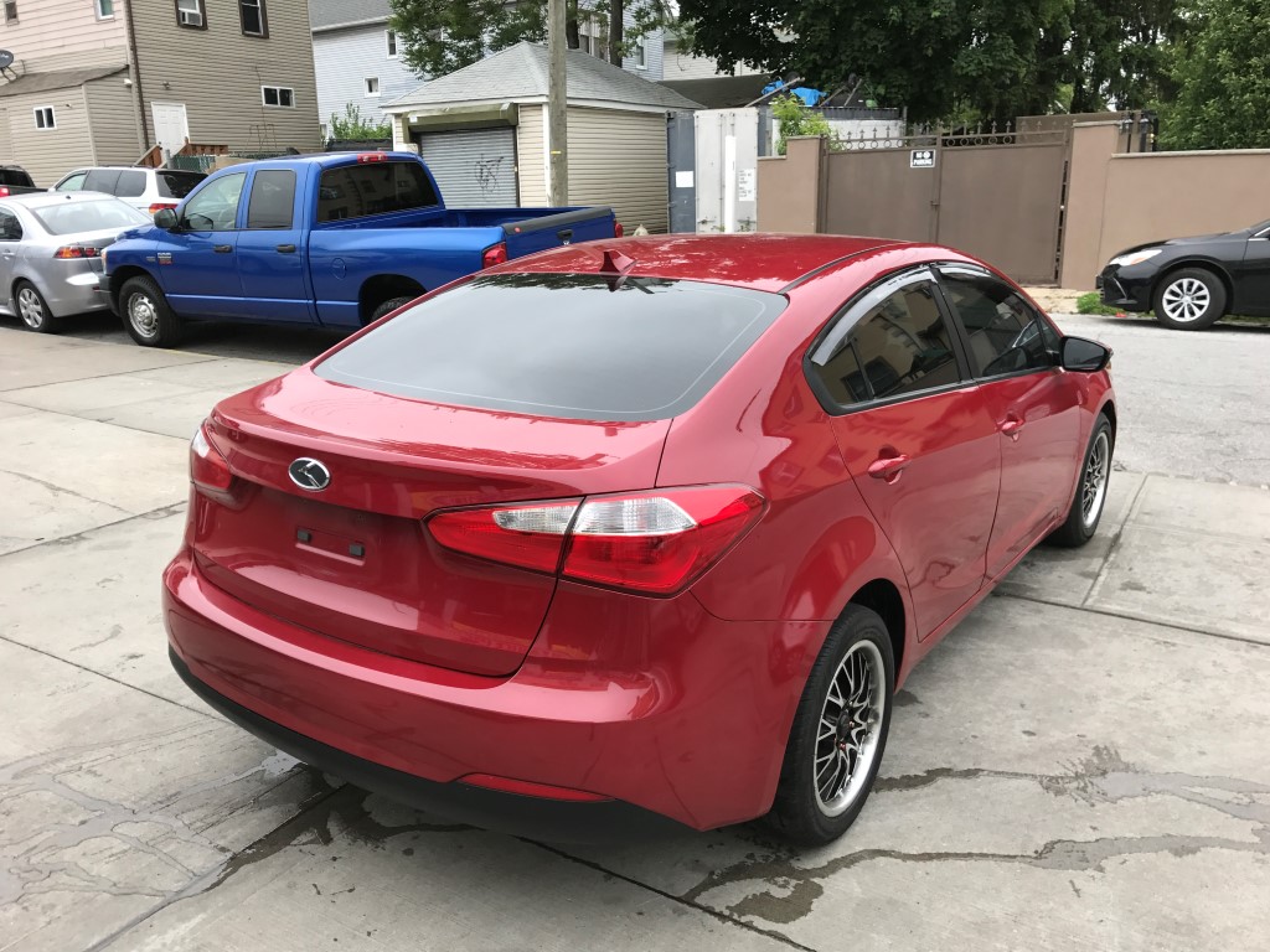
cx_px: 635
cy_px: 476
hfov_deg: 63.4
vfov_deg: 49.7
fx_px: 1027
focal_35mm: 28
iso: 20
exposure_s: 1/573
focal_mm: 3.99
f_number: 1.8
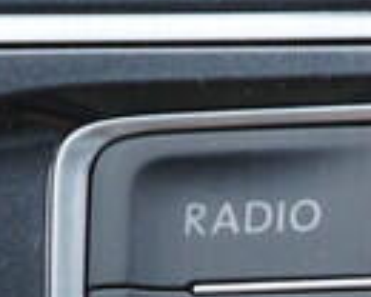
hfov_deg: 6.2
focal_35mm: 267
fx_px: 2932
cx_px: 1381
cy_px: 670
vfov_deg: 5.6
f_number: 2.8
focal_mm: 24
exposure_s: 1/40
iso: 125
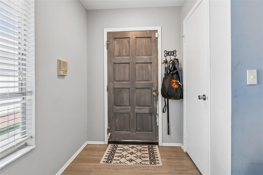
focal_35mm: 15
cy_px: 88
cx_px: 132
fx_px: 110
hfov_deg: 100.4
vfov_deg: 77.3
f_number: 7.1
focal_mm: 10
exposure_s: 1/8
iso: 100
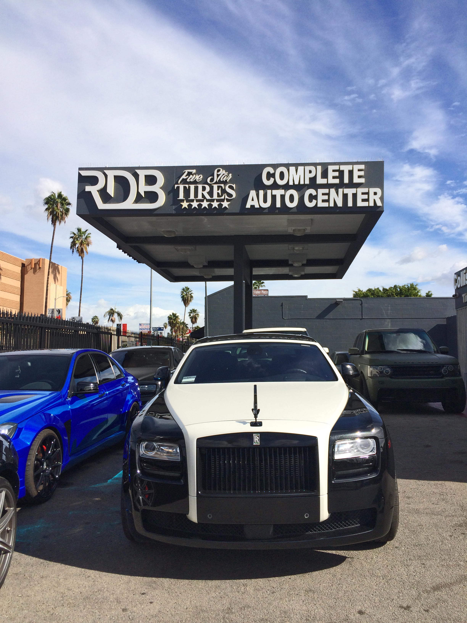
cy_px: 312
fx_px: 540
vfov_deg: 60.0
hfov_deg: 46.8
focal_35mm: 30
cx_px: 234
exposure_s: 1/2564
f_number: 2.2
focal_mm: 4.12
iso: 40
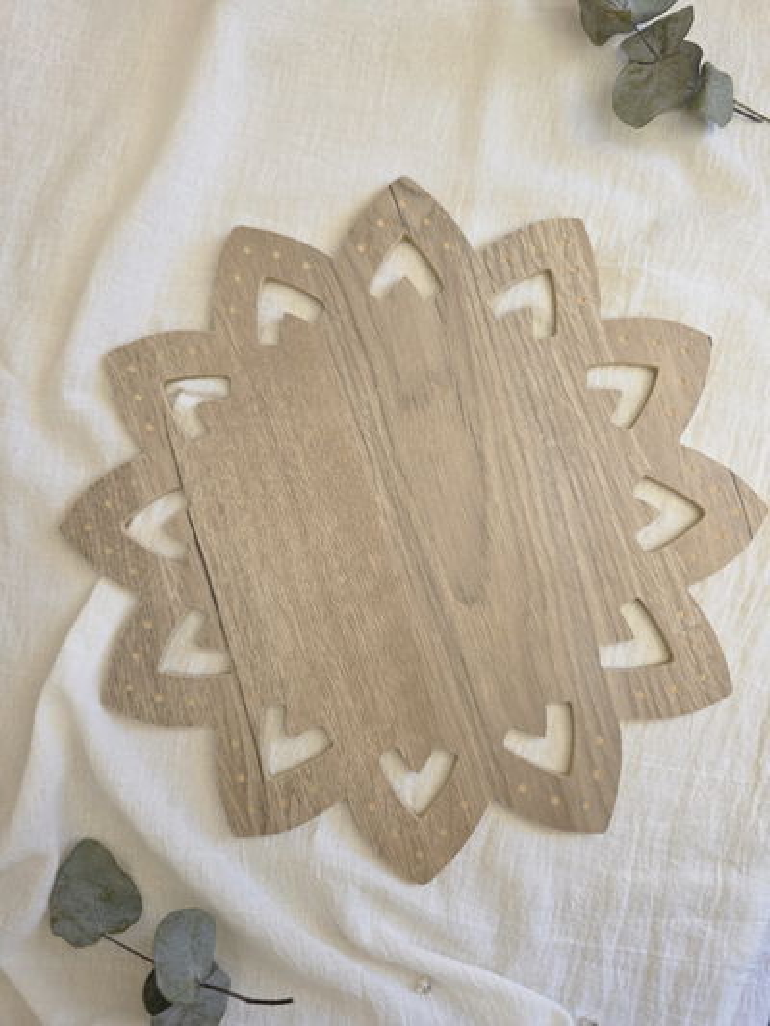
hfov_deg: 58.9
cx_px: 385
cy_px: 513
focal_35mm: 23
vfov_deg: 73.9
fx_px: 682
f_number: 1.7
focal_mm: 6.3
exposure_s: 1/100
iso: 100
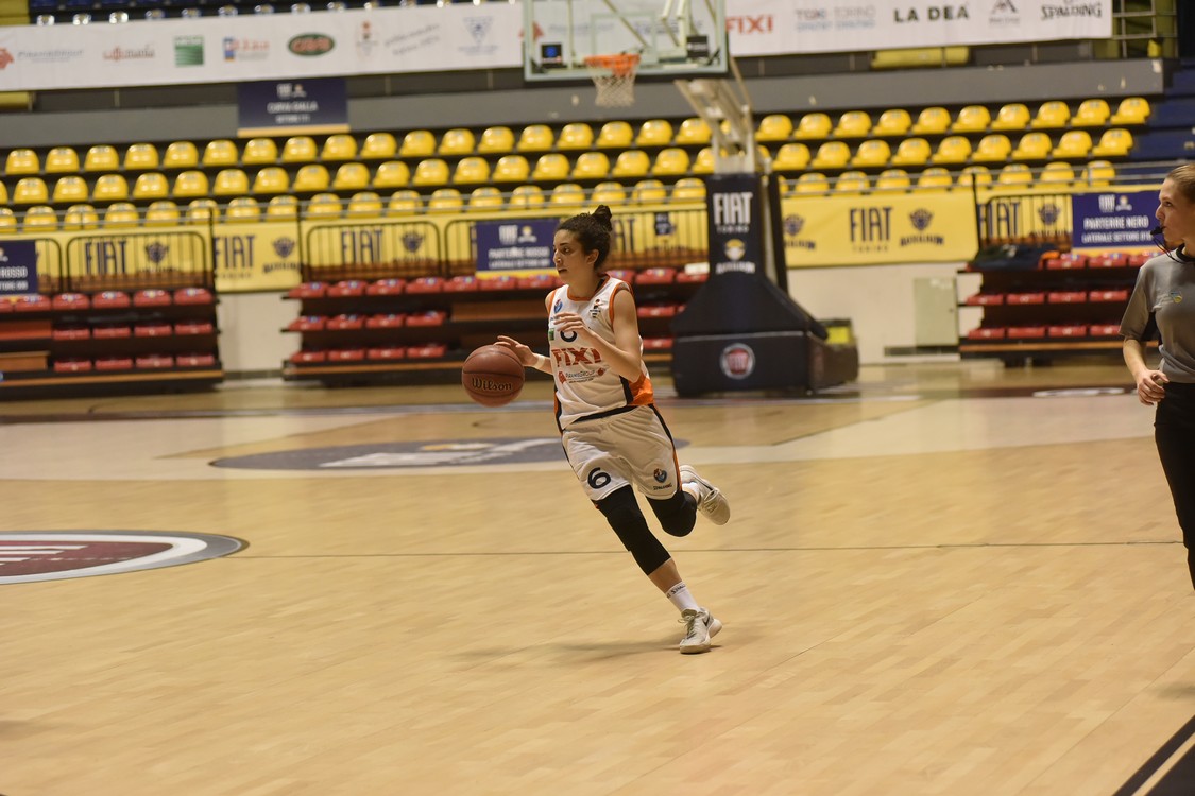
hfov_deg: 19.5
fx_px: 3485
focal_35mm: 105
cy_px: 398
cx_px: 598
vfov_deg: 13.0
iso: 3200
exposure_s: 1/640
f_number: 4
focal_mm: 105
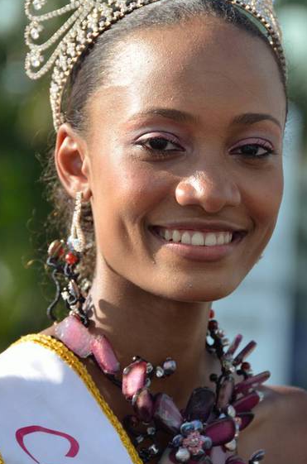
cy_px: 214
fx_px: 4090
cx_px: 186
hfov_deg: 4.3
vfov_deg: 6.5
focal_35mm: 318
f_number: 5.6
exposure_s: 1/320
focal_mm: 170
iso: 110
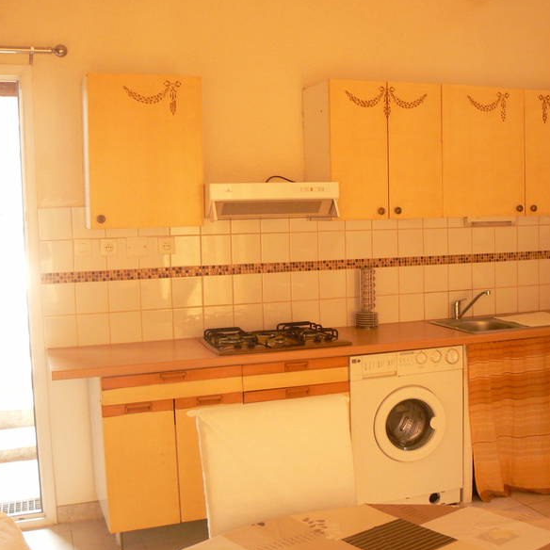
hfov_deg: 38.9
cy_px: 274
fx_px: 773
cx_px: 348
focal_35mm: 43
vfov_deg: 39.2
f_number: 2.8
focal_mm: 6
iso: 200
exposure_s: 1/15
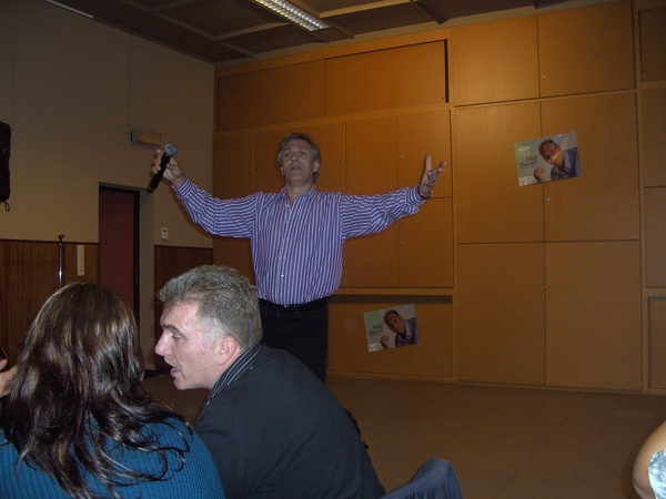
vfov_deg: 38.7
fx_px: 712
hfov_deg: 50.1
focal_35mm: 37
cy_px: 250
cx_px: 333
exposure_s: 1/50
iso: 100
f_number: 2.8
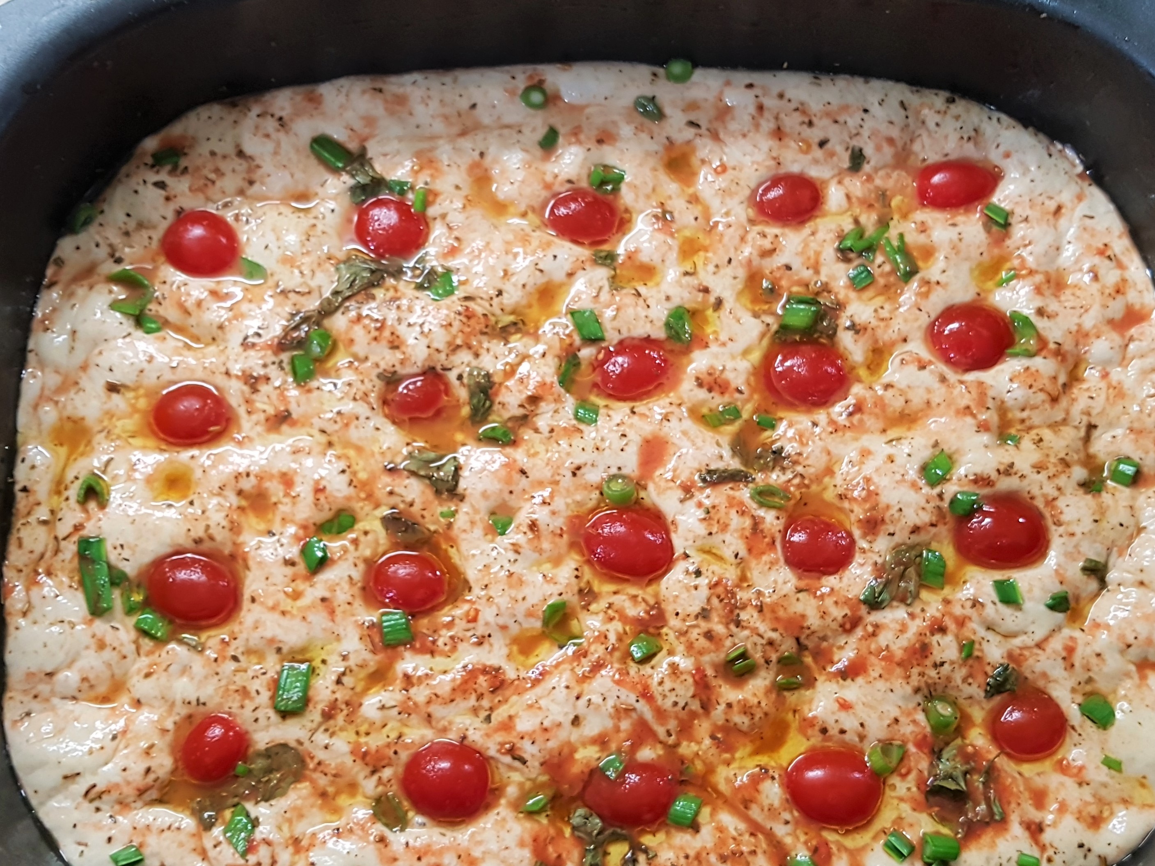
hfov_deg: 67.3
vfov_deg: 53.1
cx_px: 578
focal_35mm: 26
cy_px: 433
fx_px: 868
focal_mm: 4.2
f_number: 1.7
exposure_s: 1/50
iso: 250
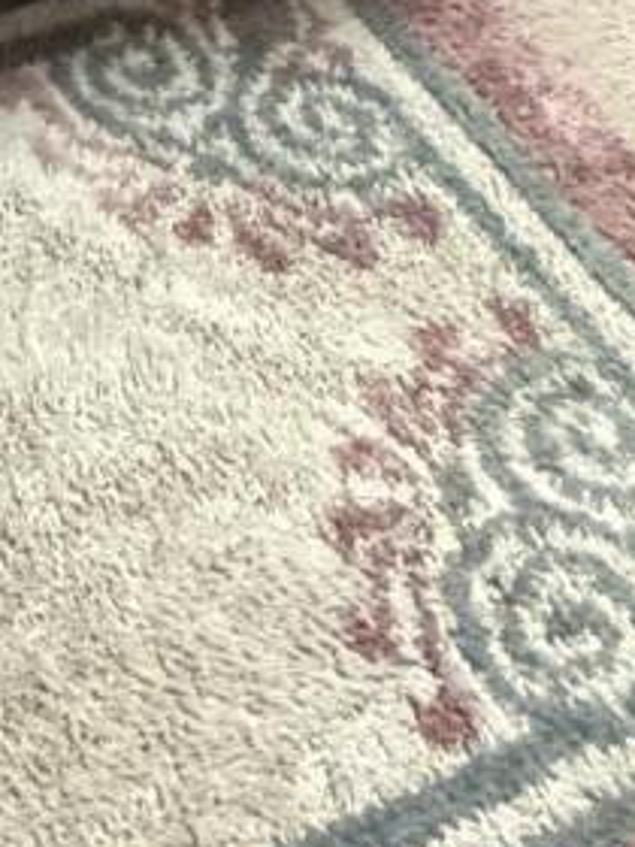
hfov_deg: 14.4
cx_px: -106
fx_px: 2446
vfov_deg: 15.2
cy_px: -926
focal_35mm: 100
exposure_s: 1/60
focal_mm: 2.22
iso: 800
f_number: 2.2
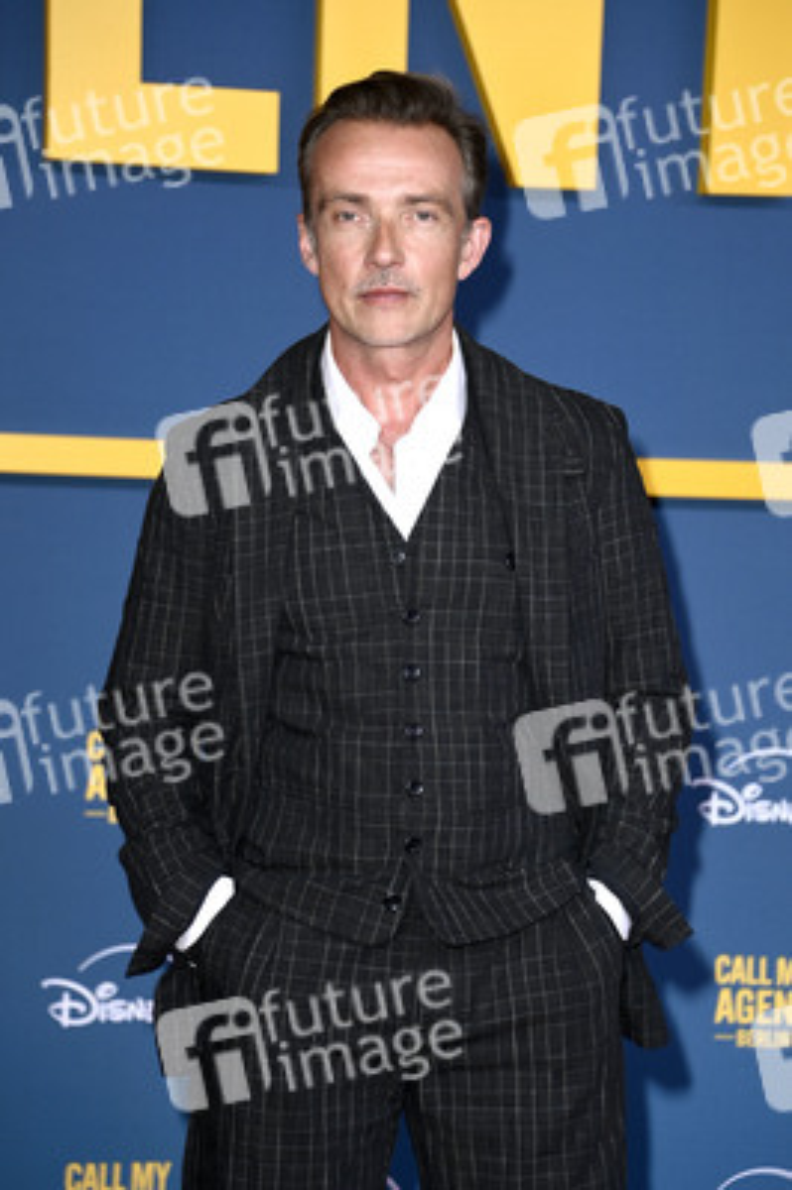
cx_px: 396
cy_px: 595
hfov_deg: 10.1
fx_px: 4462
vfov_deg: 15.2
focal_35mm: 135
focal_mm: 135
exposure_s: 1/200
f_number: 5.6
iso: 800
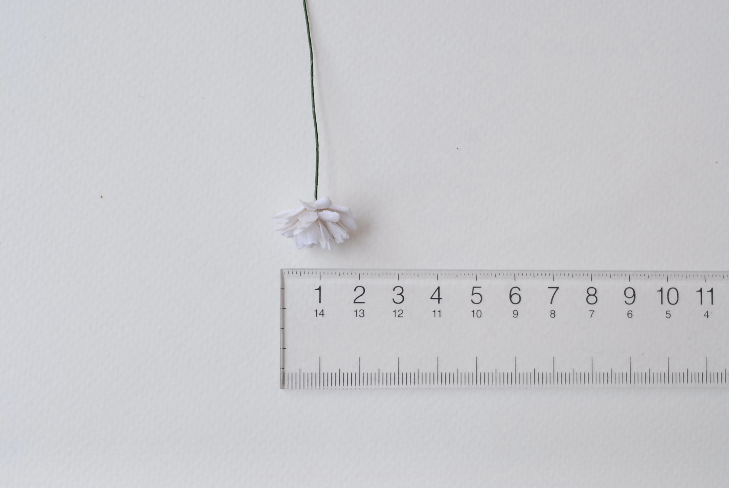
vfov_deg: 22.7
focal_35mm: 60
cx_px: 364
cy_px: 244
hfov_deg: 33.4
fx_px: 1216
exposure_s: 1/200
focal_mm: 40
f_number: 5.6
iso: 640
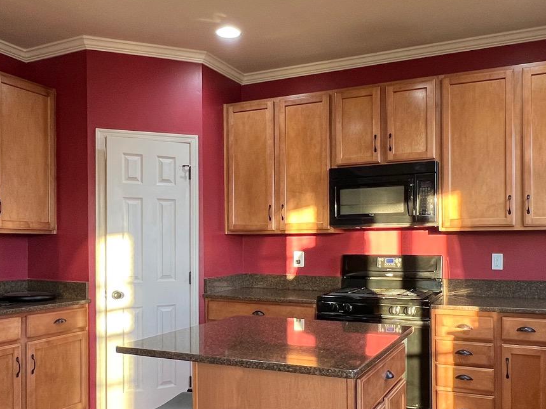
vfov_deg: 45.2
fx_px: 489
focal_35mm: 31
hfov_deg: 58.3
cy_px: 246
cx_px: 280
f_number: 1.8
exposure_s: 1/60
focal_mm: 1.57
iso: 160
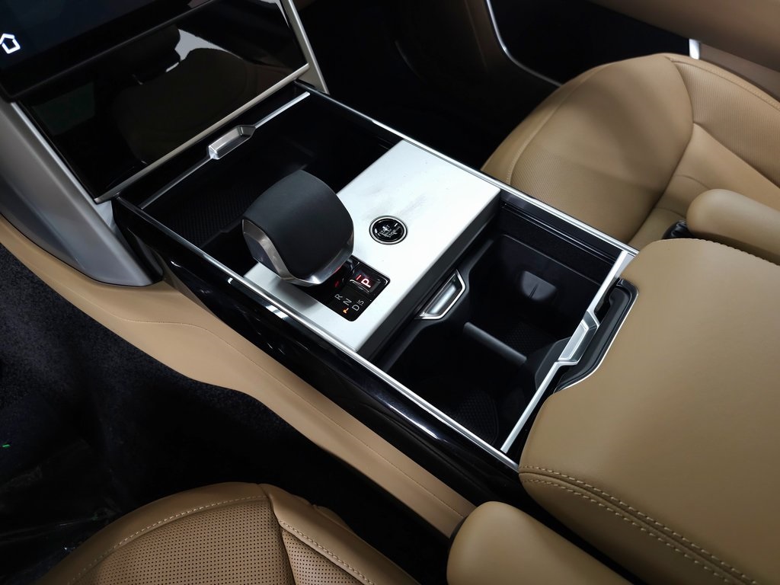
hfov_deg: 73.9
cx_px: 390
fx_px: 518
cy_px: 292
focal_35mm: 23
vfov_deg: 58.9
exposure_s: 1/60
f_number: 1.7
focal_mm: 6.3
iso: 200
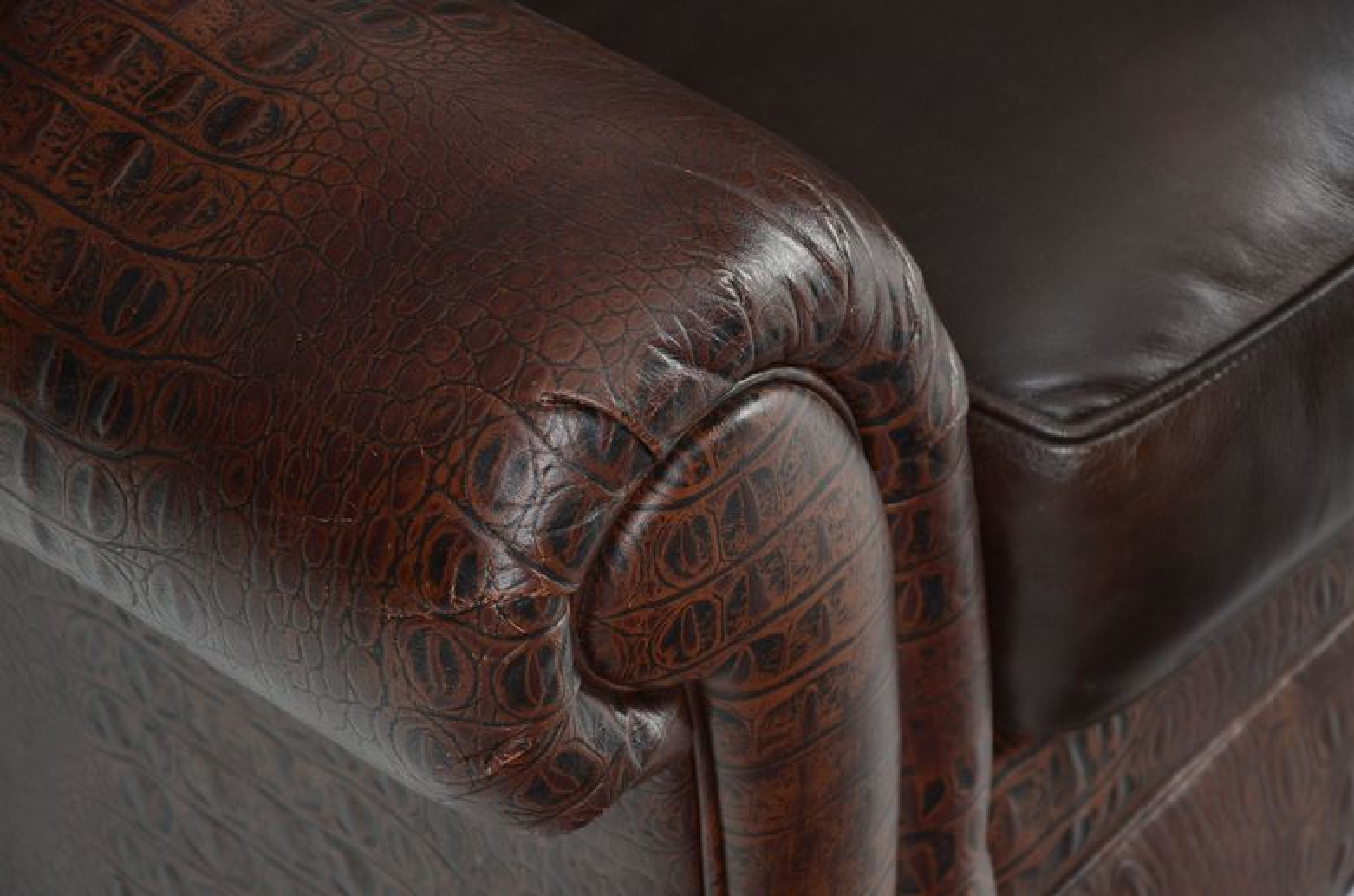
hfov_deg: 14.9
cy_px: 448
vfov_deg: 9.9
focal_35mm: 138
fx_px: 5179
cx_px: 677
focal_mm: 92
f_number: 6.3
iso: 160
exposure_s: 1/60
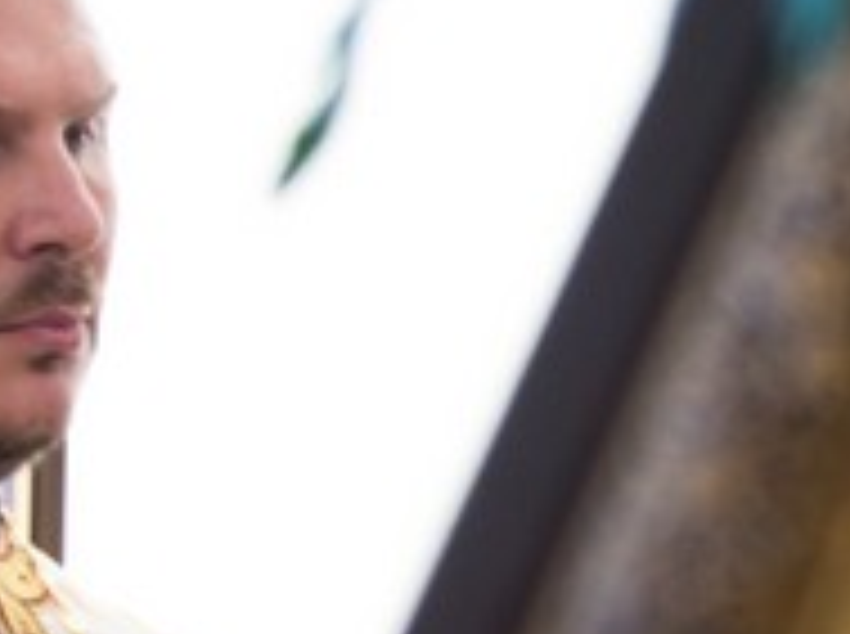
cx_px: 1450
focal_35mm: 454
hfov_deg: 4.3
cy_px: 688
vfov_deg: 3.3
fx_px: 11127
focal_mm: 62
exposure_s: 1/40
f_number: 4.8
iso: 640
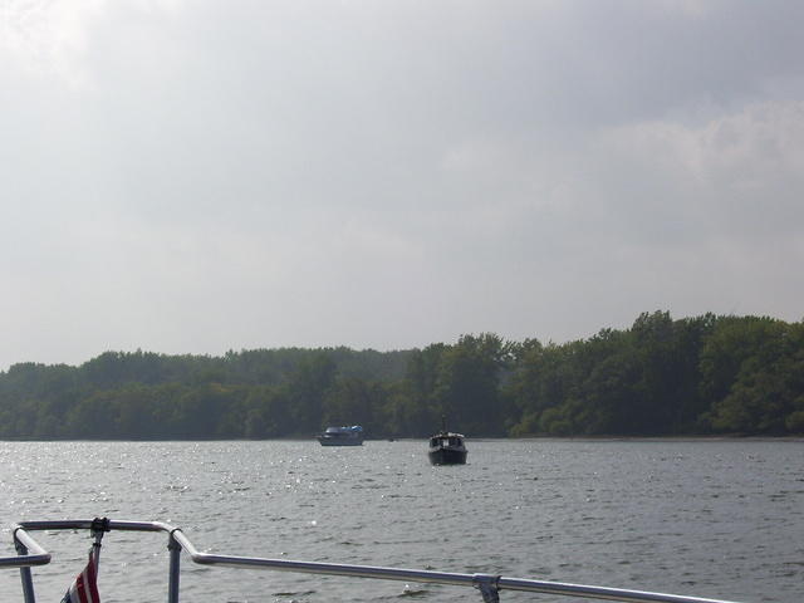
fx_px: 2508
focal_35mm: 108
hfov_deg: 18.2
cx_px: 402
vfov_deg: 13.7
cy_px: 302
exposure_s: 1/640
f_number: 8
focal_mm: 18
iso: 80
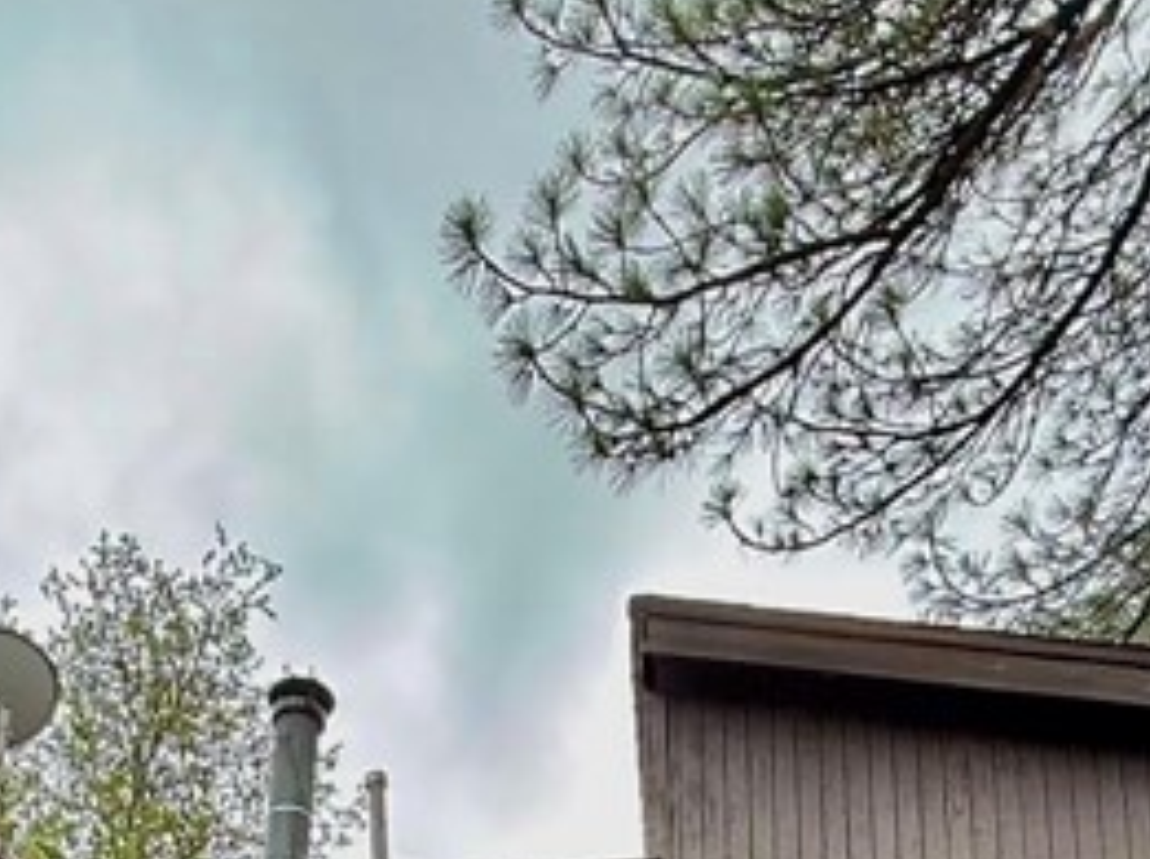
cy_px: 1590
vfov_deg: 19.2
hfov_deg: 34.4
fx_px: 1825
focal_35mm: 55
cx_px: 322
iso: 80
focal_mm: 2.22
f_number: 2.2
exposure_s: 1/99
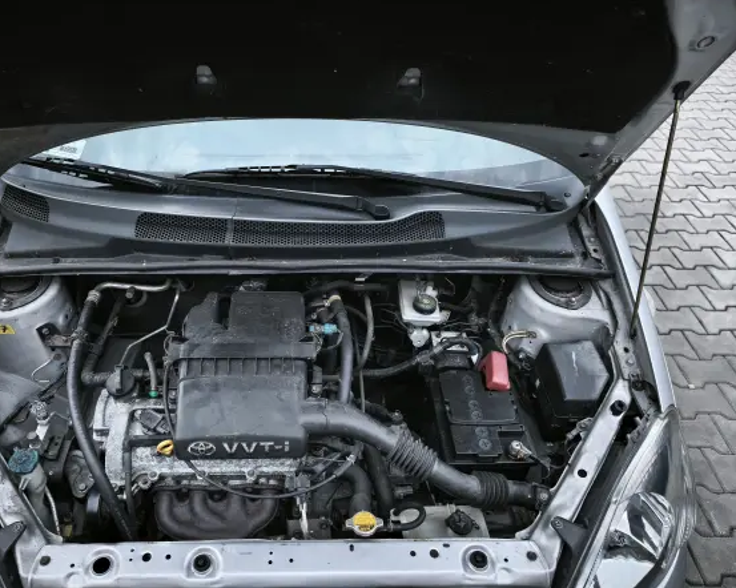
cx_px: 317
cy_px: 313
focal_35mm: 26
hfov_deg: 65.7
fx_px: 566
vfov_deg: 54.9
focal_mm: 6.45
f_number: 1.62
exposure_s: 1/33.3
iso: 640
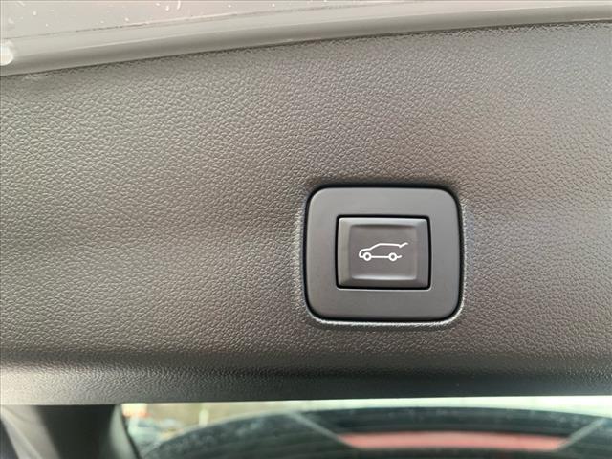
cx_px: 306
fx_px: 460
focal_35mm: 26
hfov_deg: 67.3
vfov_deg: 53.1
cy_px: 230
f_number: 1.8
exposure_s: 1/60
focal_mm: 4.25
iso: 160
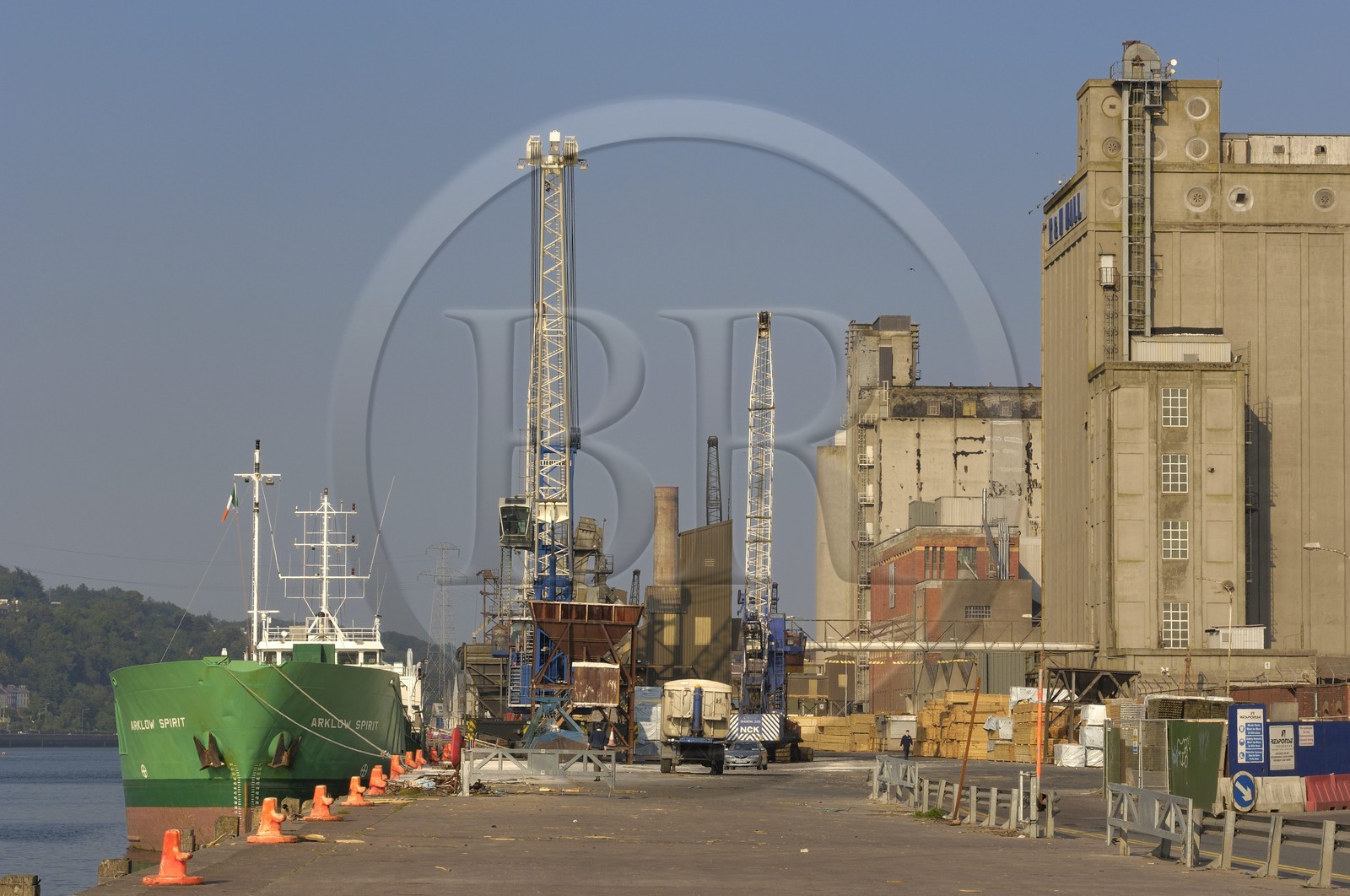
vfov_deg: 13.0
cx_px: 675
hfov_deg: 19.5
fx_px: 3932
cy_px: 448
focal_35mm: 105
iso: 100
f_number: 11
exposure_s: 1/160
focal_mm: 70
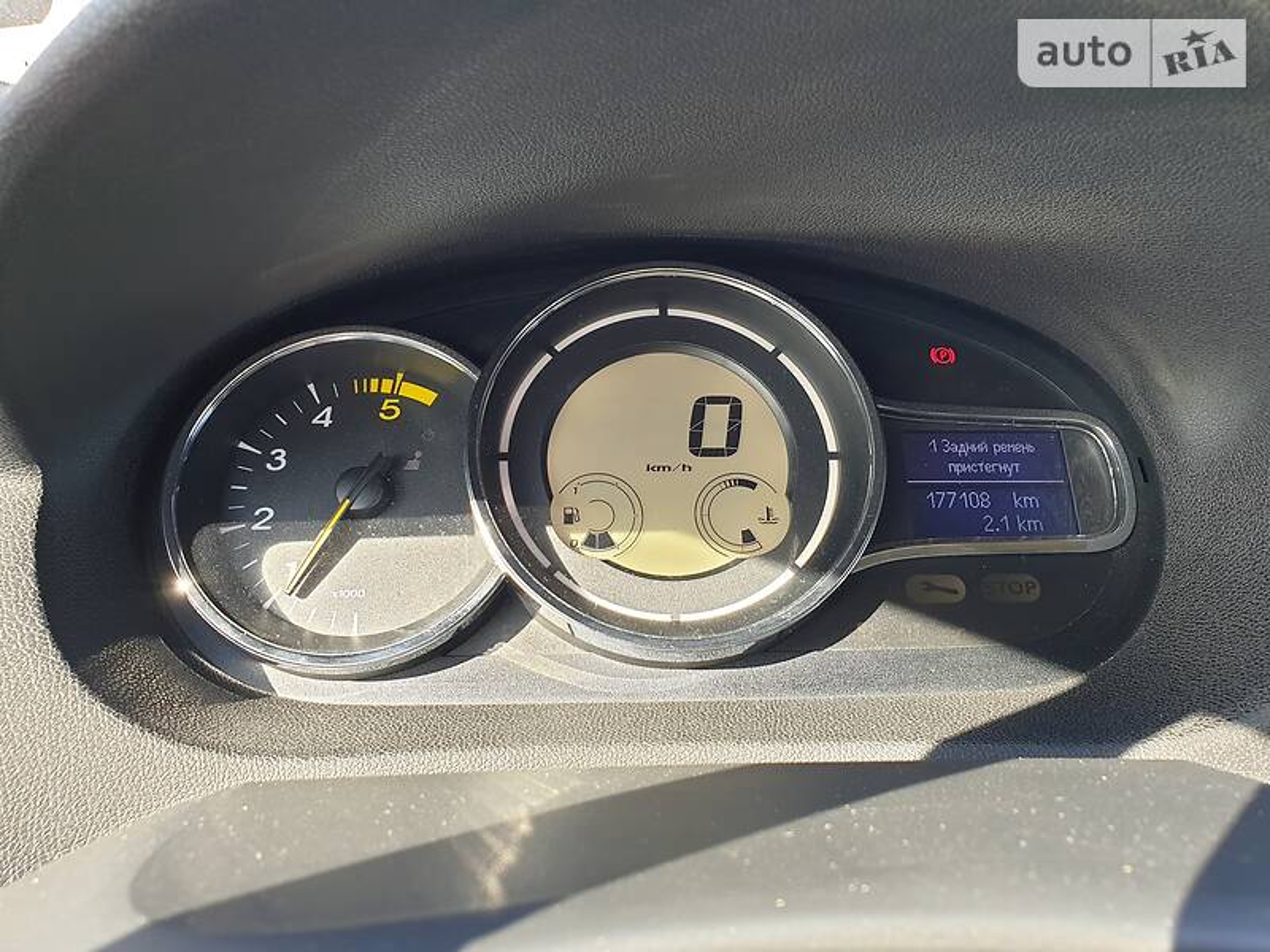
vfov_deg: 53.1
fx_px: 954
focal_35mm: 26
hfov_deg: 67.3
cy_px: 476
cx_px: 635
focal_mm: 4.3
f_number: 2.4
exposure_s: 1/120
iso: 64
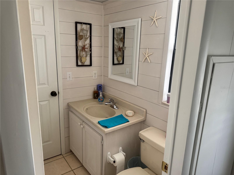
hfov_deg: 71.6
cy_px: 88
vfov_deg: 56.8
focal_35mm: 24
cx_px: 117
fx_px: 162
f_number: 1.78
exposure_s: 1/60
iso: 200
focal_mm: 6.76
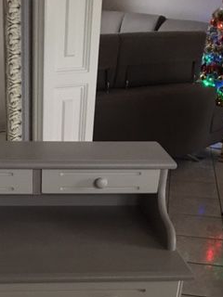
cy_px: 288
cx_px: 58
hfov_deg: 25.0
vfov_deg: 31.1
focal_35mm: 58
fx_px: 498
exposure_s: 1/17
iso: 500
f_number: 2.2
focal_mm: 4.15
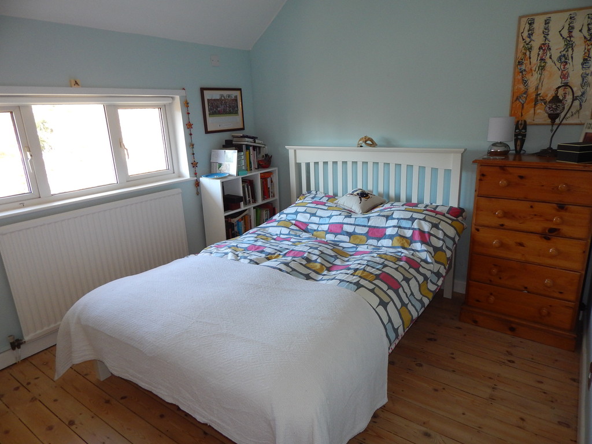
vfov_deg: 58.9
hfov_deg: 73.9
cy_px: 222
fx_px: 393
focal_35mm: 23
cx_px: 296
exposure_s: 1/30
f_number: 3
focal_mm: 4
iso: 200
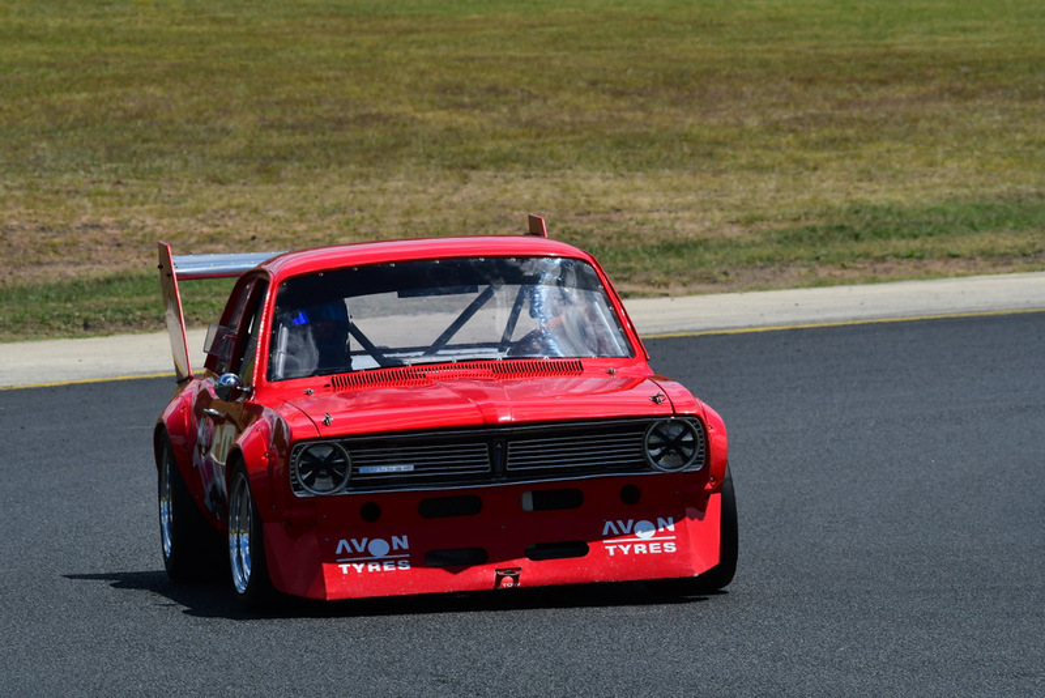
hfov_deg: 4.2
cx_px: 522
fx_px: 14373
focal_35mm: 495
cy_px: 349
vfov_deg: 2.8
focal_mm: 330
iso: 320
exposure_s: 1/640
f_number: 13
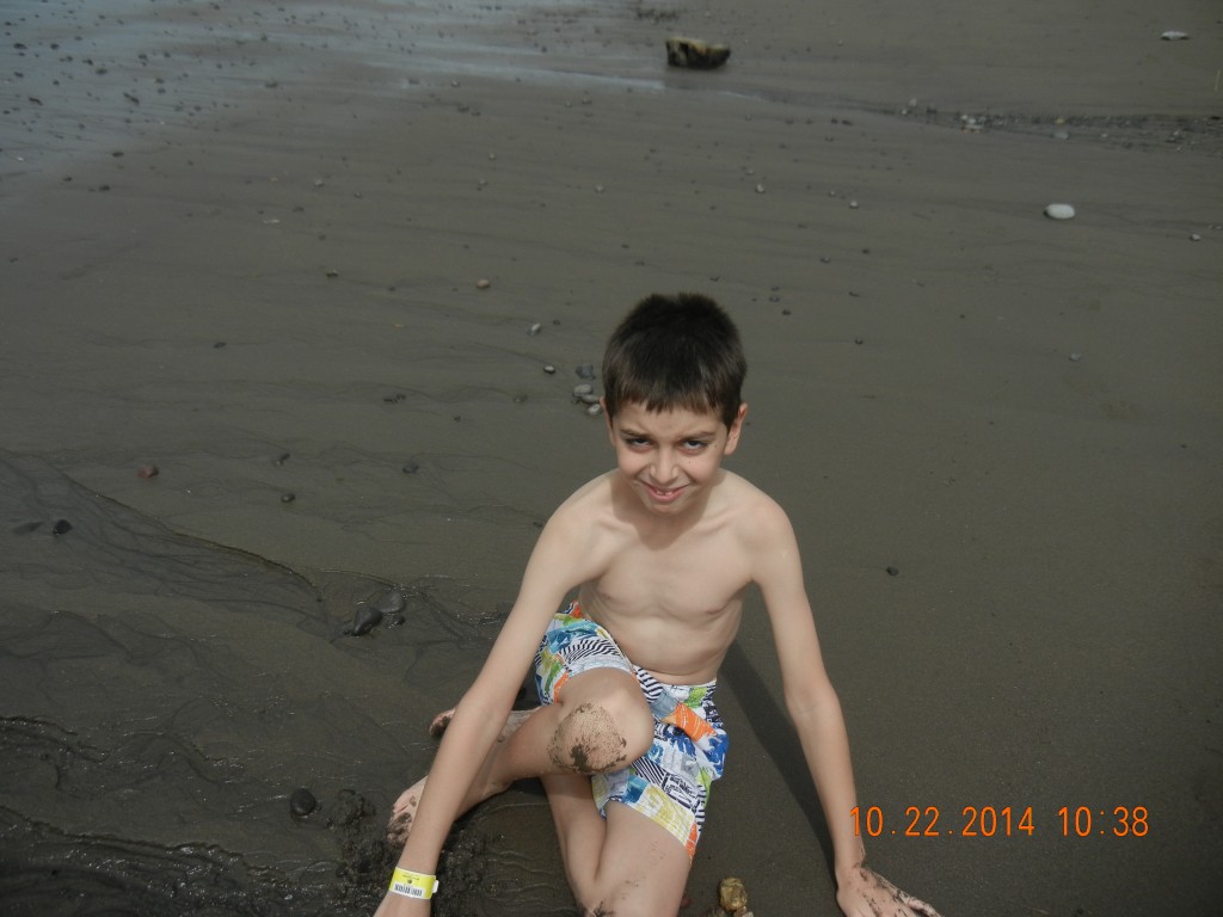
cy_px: 458
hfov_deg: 60.0
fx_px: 1060
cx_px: 612
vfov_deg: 46.8
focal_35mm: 30
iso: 160
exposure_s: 1/740
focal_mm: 5.4
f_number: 7
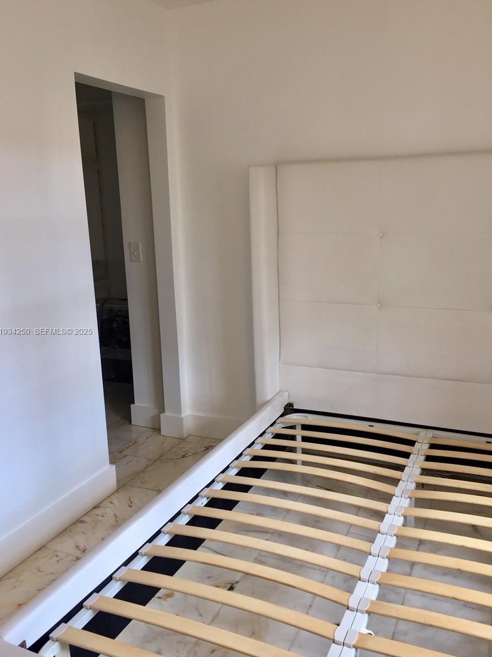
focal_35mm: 30
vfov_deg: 60.0
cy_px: 332
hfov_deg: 46.8
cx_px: 241
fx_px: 569
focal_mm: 4.15
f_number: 2.2
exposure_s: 1/60
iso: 40
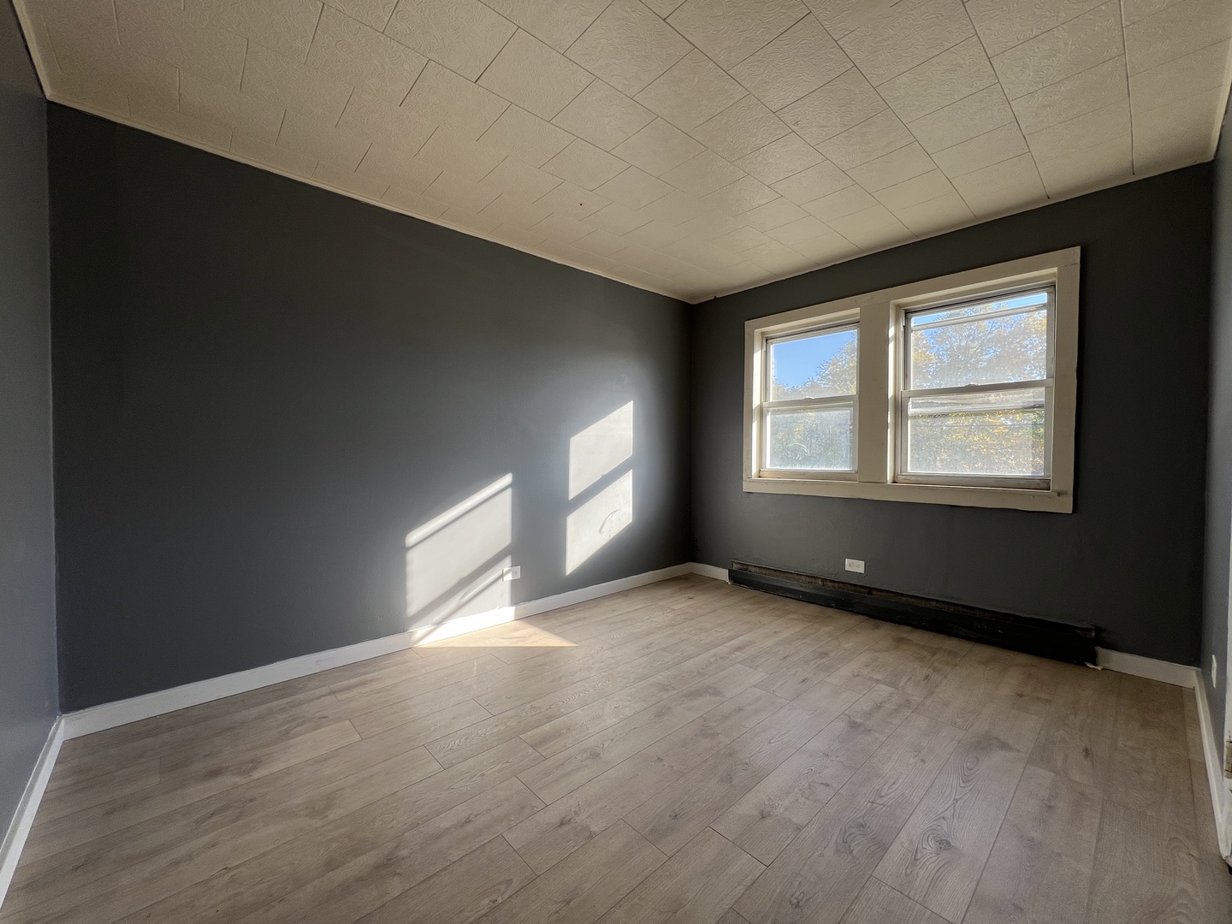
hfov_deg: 106.2
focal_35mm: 13
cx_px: 616
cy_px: 462
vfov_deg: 89.9
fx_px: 463
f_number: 1.8
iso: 32
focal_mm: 1.57
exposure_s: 1/169
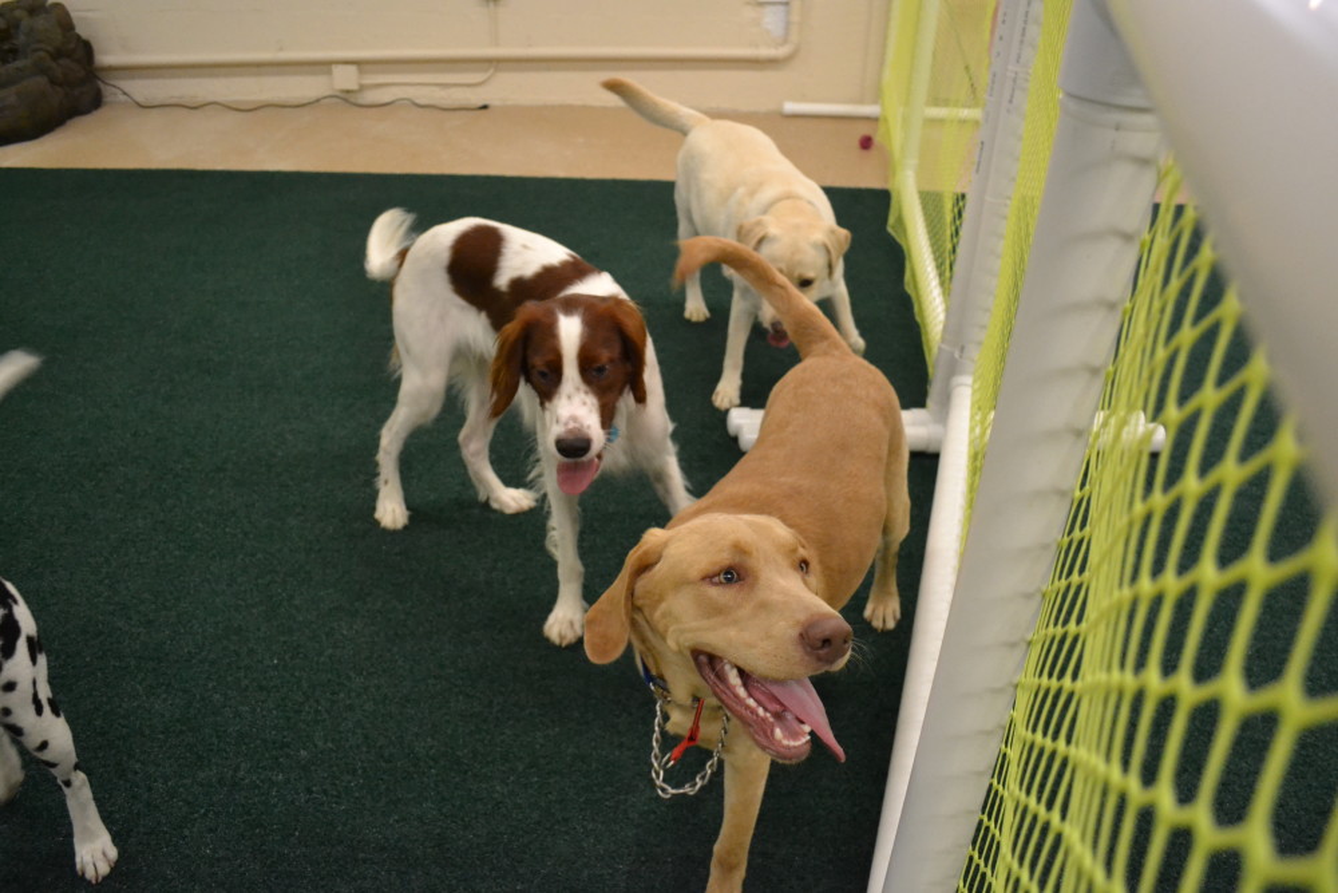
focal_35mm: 27
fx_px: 1004
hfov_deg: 67.4
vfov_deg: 47.9
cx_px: 669
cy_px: 446
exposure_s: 1/160
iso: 3200
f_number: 3.5
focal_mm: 18
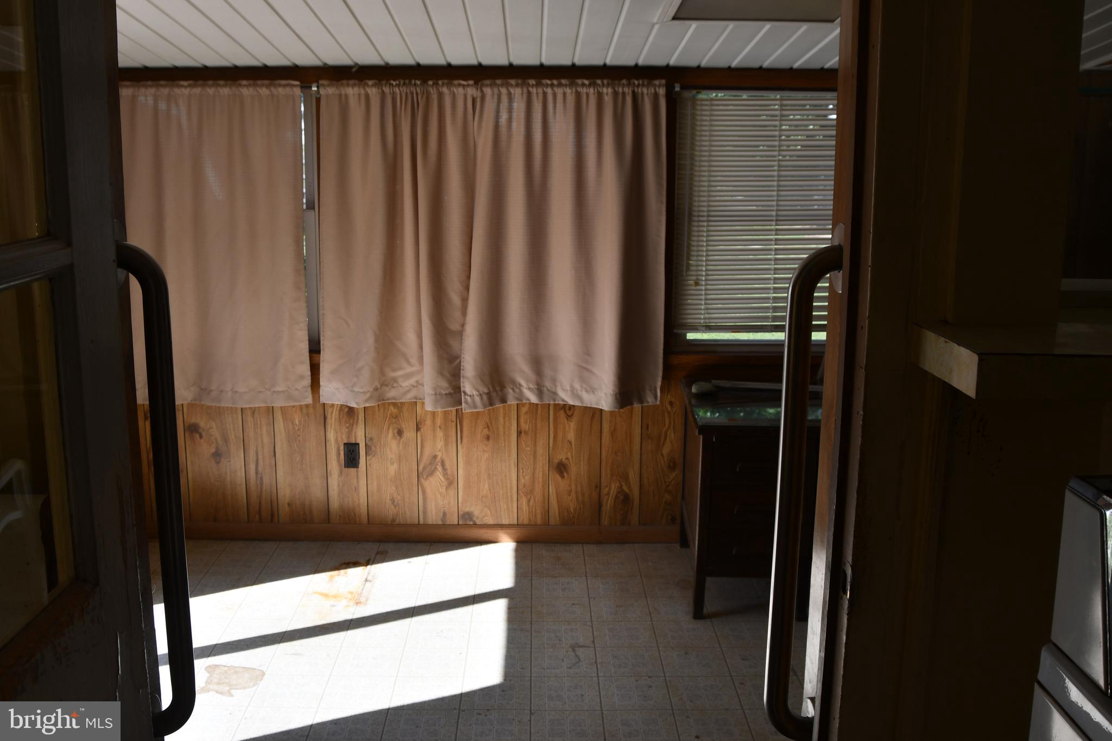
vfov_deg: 36.9
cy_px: 370
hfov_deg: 53.1
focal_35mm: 36
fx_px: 1112
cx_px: 556
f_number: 6.3
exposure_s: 1/250
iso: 200
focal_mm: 24
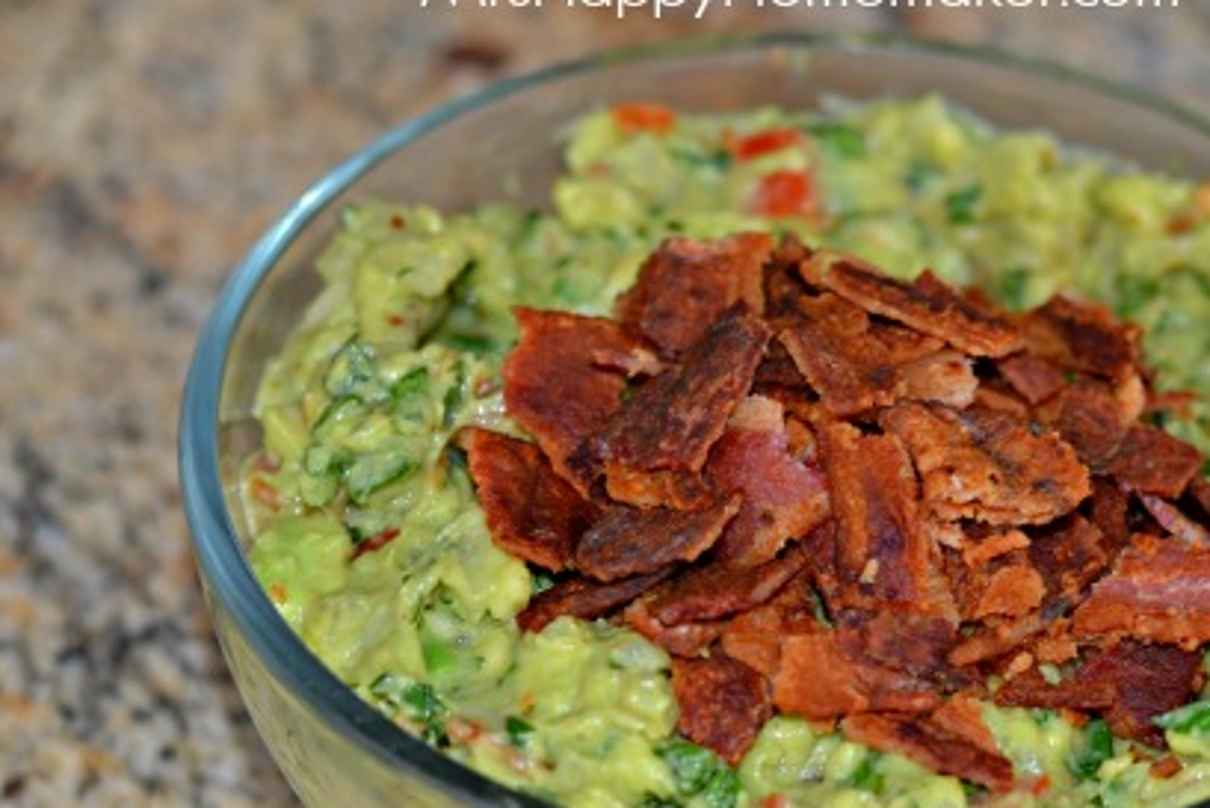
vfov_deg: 12.4
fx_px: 3698
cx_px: 834
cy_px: 539
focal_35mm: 110
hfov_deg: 18.5
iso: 400
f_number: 3.5
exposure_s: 1/125
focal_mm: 50
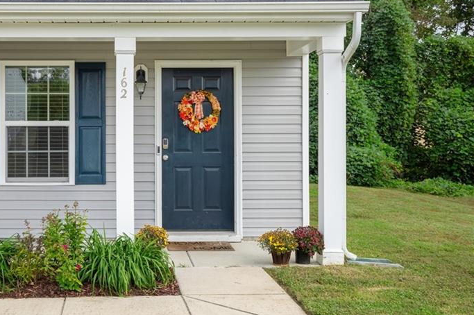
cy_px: 137
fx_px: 592
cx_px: 119
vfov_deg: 29.8
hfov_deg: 42.3
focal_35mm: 45
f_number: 9
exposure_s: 1/160
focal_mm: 30
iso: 160
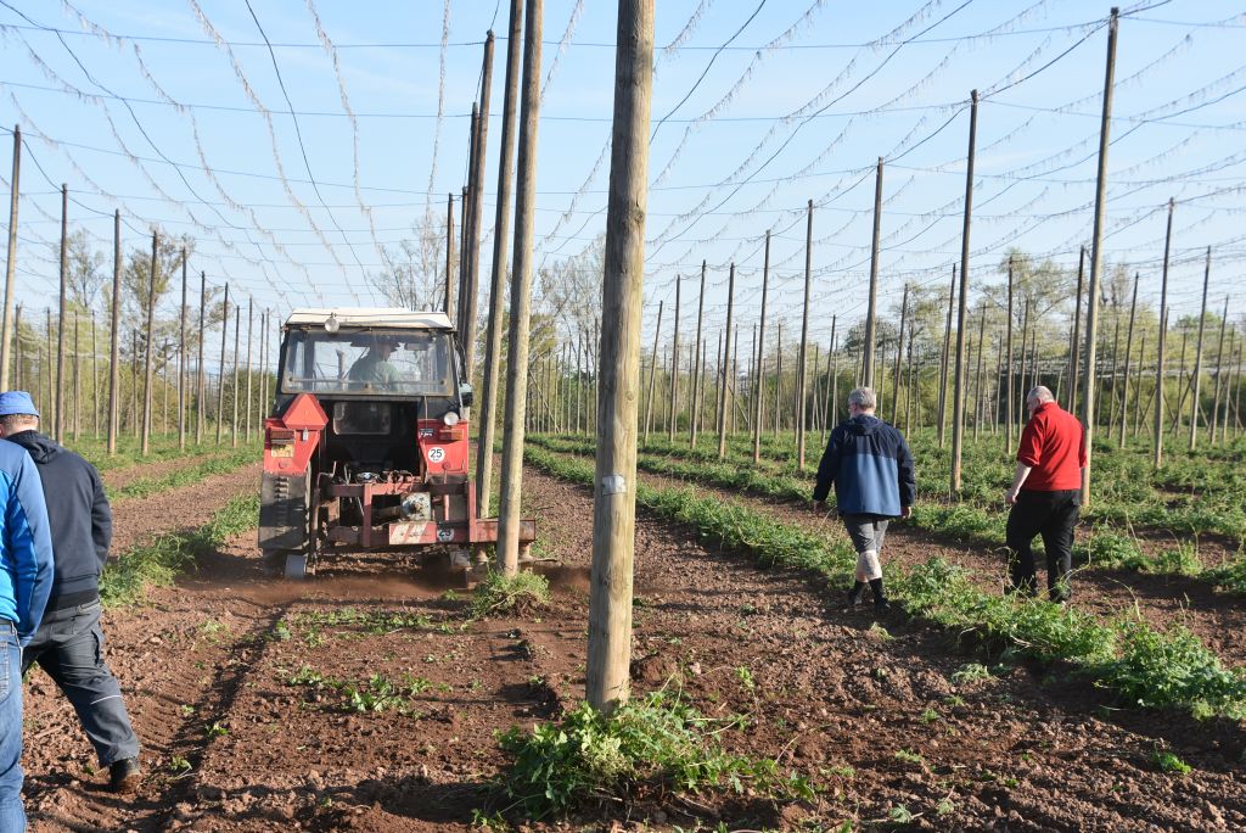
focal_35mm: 66
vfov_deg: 20.6
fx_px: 2286
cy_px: 416
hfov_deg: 30.5
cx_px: 623
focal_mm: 44
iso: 360
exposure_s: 1/500
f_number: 8
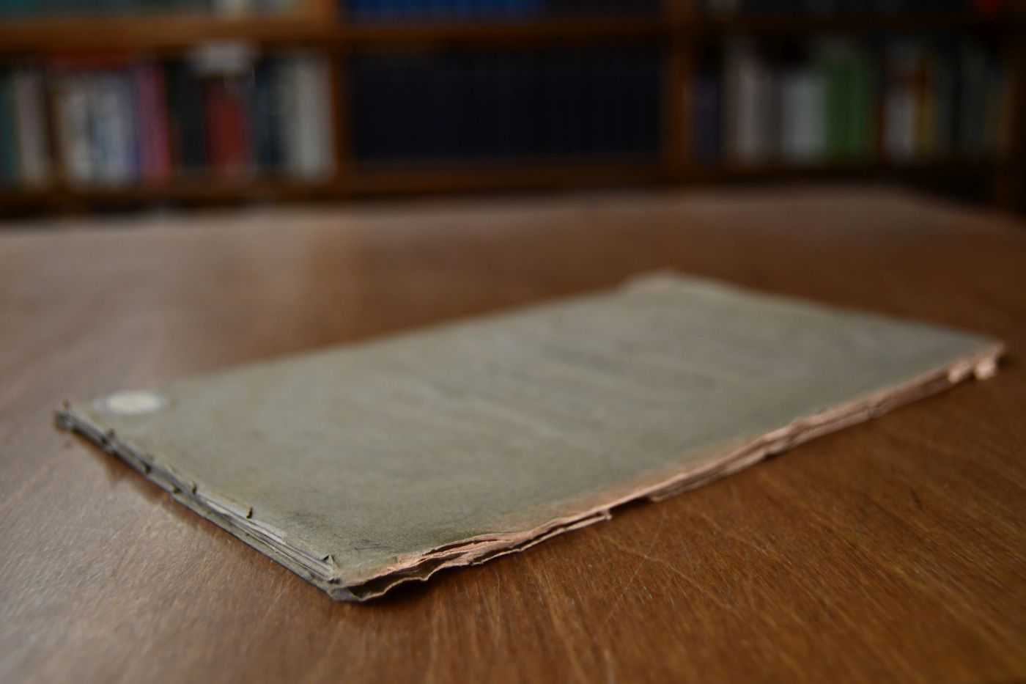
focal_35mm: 39
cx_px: 513
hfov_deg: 49.6
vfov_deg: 34.2
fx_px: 1111
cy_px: 342
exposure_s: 1/160
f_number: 4
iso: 800
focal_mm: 26
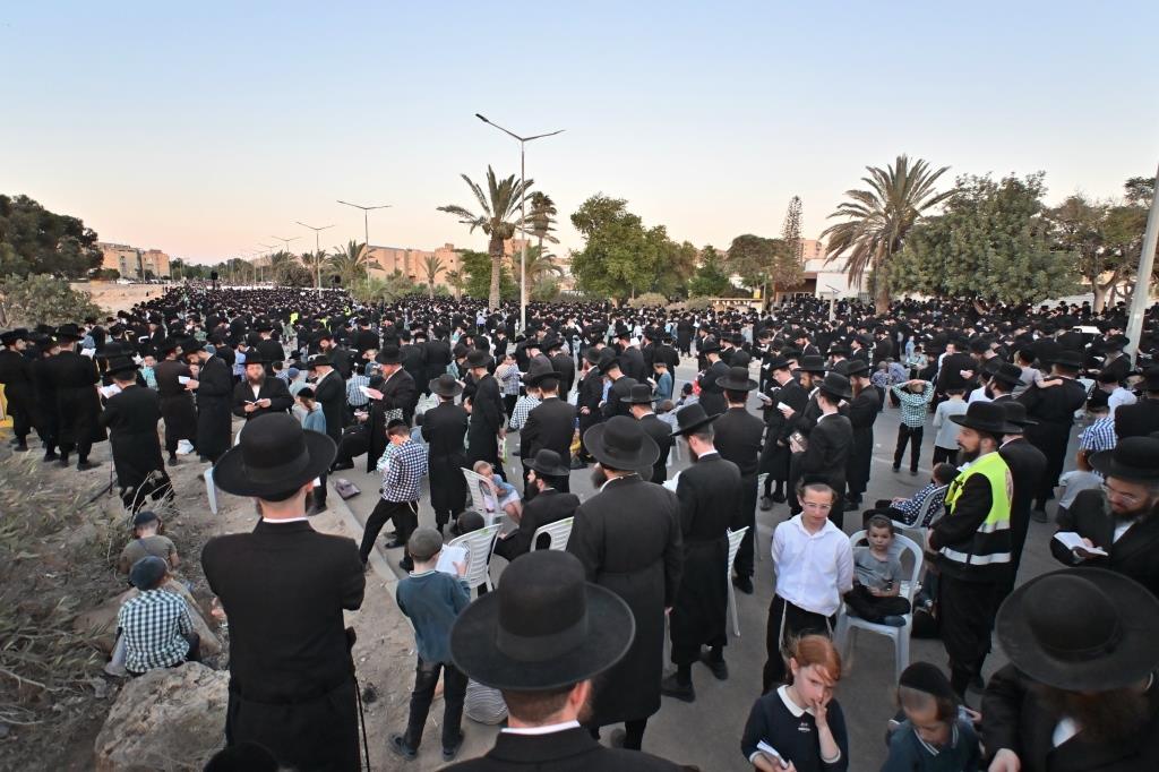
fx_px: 579
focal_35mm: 18
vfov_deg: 67.3
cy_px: 386
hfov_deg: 90.0
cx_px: 580
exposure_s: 1/320
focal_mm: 12
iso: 640
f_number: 3.5
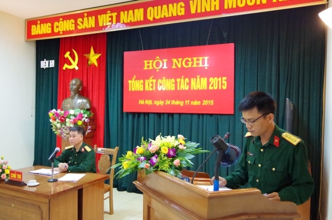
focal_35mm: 31
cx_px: 166
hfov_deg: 60.4
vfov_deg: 42.2
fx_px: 285
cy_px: 110
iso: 3200
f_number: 4
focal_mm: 21
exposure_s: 1/40
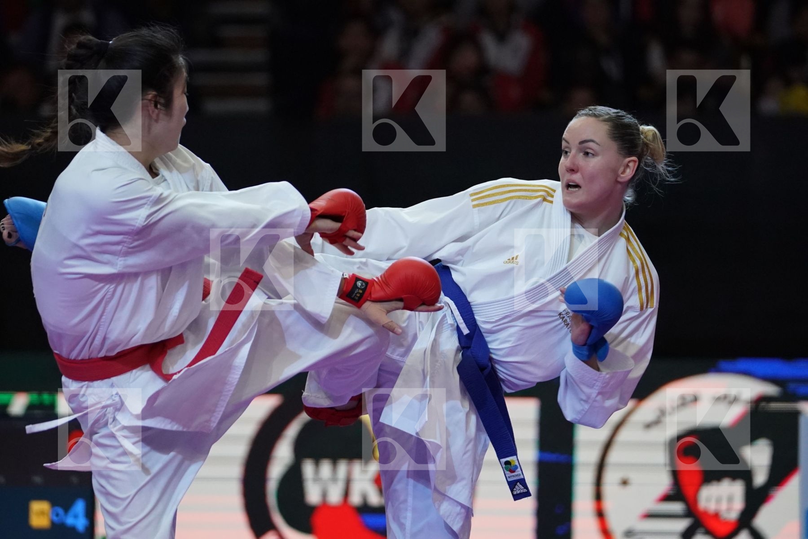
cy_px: 270
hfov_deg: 8.9
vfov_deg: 5.9
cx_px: 404
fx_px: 5184
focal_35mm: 231
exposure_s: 1/1000
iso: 4000
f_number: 2.8
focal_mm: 154
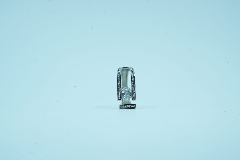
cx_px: 120
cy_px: 80
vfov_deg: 13.0
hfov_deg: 19.5
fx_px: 700
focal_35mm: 105
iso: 400
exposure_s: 1/125
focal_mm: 105
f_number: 11
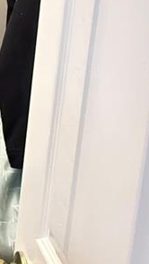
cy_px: 56
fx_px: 435
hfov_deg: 15.4
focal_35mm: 62
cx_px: -152
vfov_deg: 33.0
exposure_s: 1/30
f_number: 2.2
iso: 1600
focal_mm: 2.22
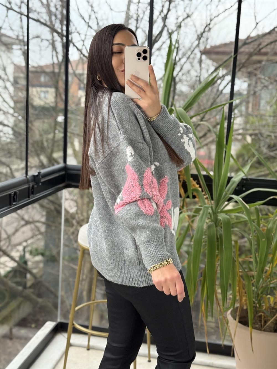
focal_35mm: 48
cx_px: 138
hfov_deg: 30.3
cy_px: 184
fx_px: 512
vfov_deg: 39.7
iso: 100
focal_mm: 6.76
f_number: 1.78
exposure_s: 1/292
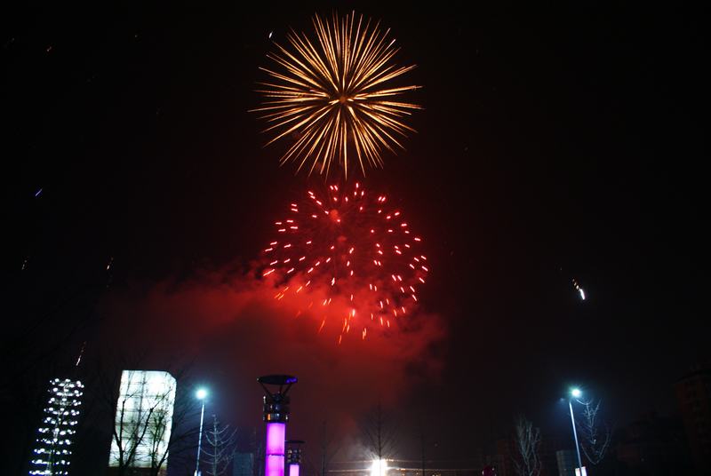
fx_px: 534
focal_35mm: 27
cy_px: 238
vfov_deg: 48.1
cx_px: 356
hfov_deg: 67.3
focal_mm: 18
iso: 400
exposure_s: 1/5
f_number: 3.5
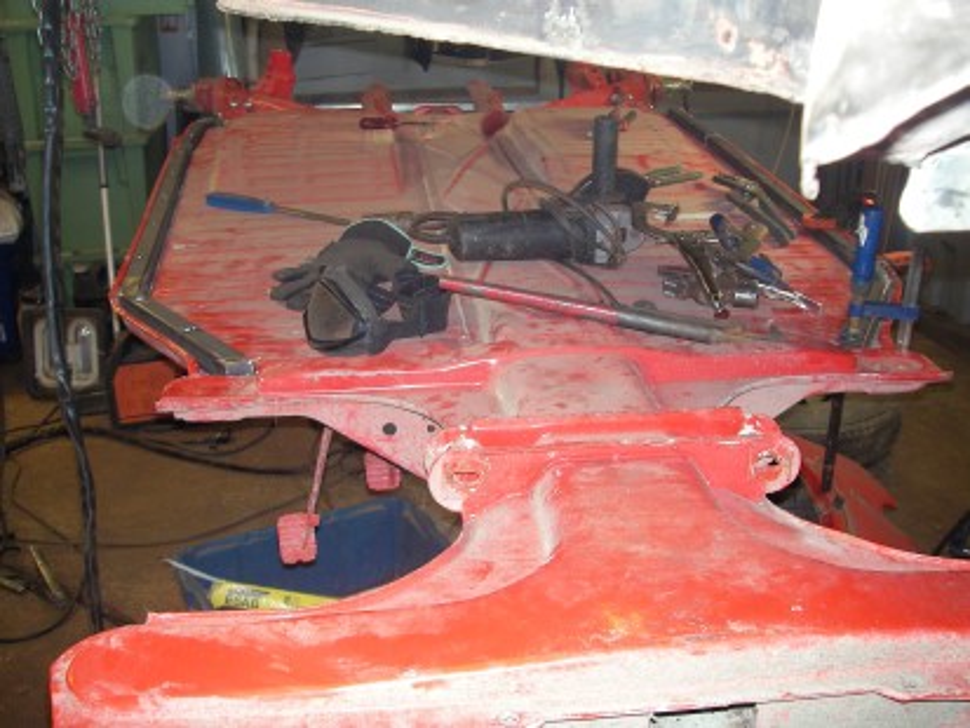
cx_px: 485
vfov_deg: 37.7
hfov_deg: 49.0
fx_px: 1065
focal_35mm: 38
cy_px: 364
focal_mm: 6.3
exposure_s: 1/30
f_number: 3.3
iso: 130
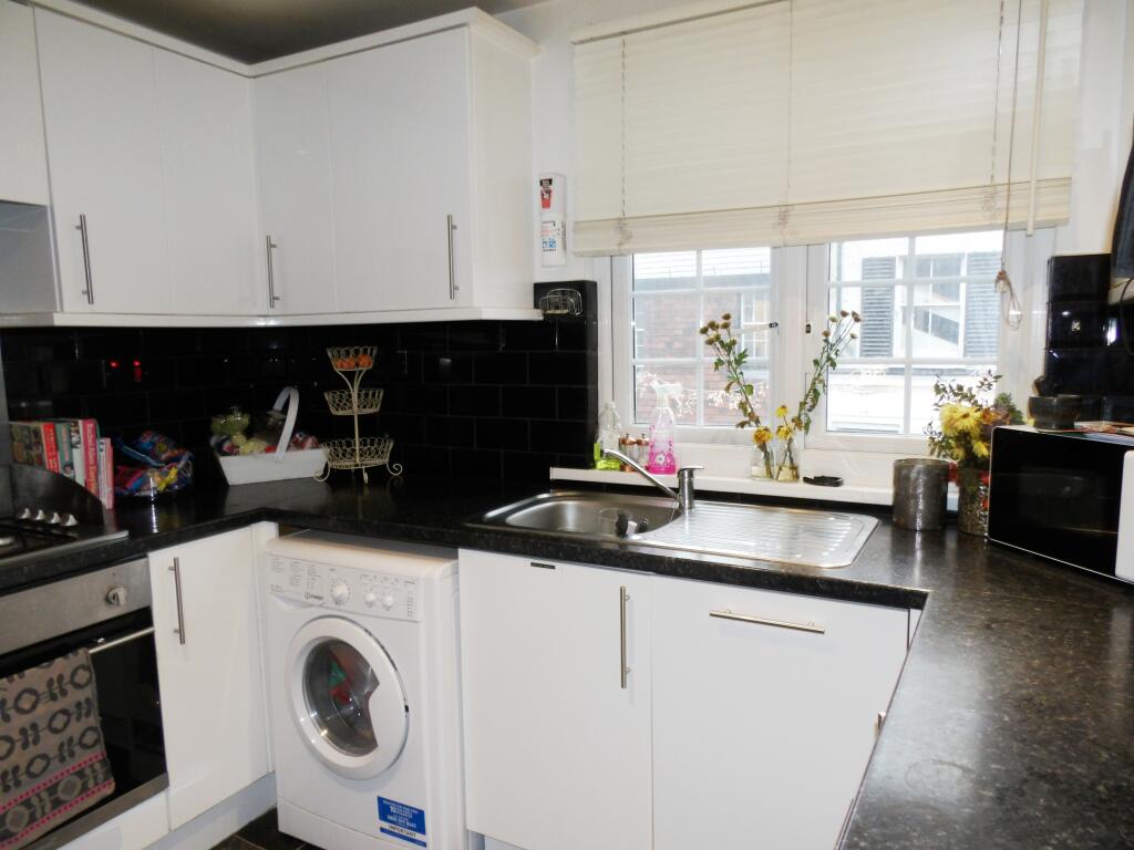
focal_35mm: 24
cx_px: 567
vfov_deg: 56.8
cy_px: 425
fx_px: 786
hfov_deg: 71.6
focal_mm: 4.3
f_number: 4.1
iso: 200
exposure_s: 1/15
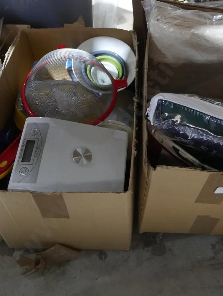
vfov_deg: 44.2
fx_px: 360
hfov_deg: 34.2
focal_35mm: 42
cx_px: 141
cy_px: 103
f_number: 3.6
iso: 2000
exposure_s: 1/60
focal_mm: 16
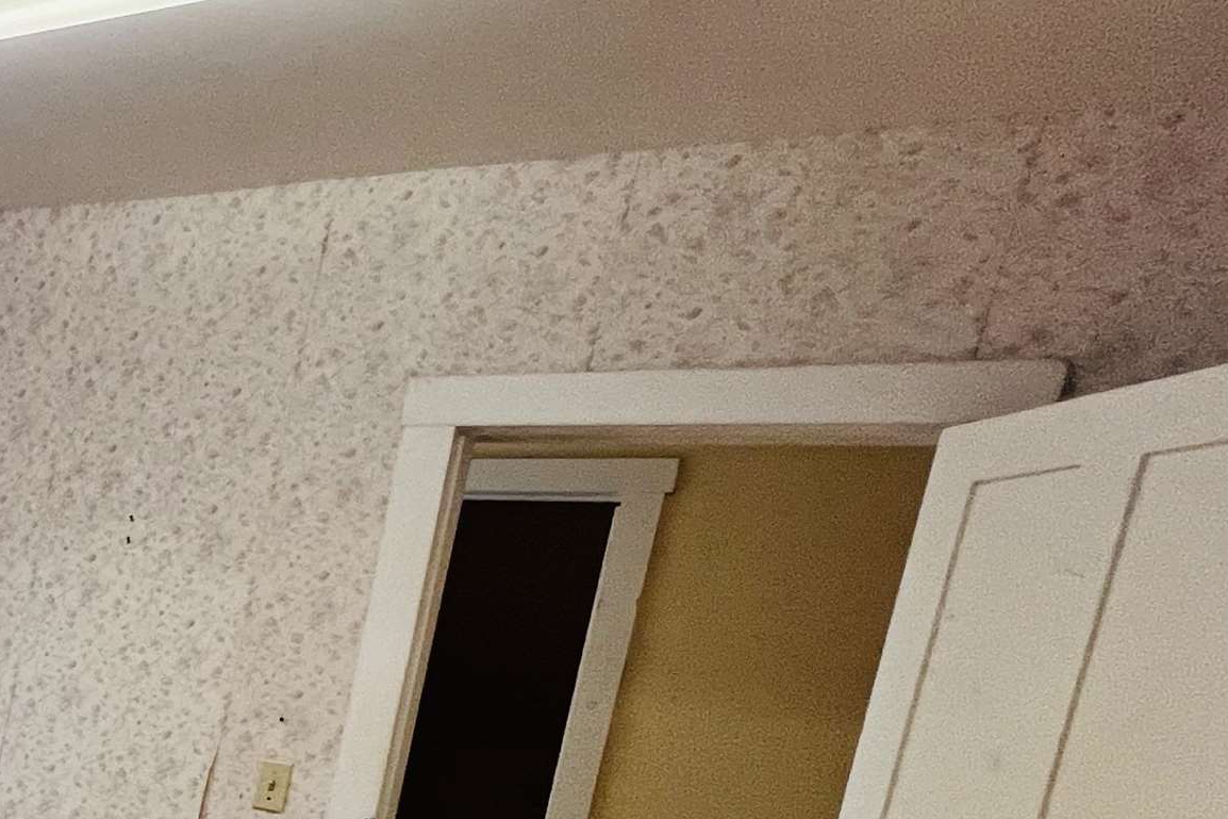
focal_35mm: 36
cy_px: 818
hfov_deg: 35.9
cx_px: -362
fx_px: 1228
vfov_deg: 33.7
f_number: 1.8
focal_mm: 1.57
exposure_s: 1/90
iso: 200
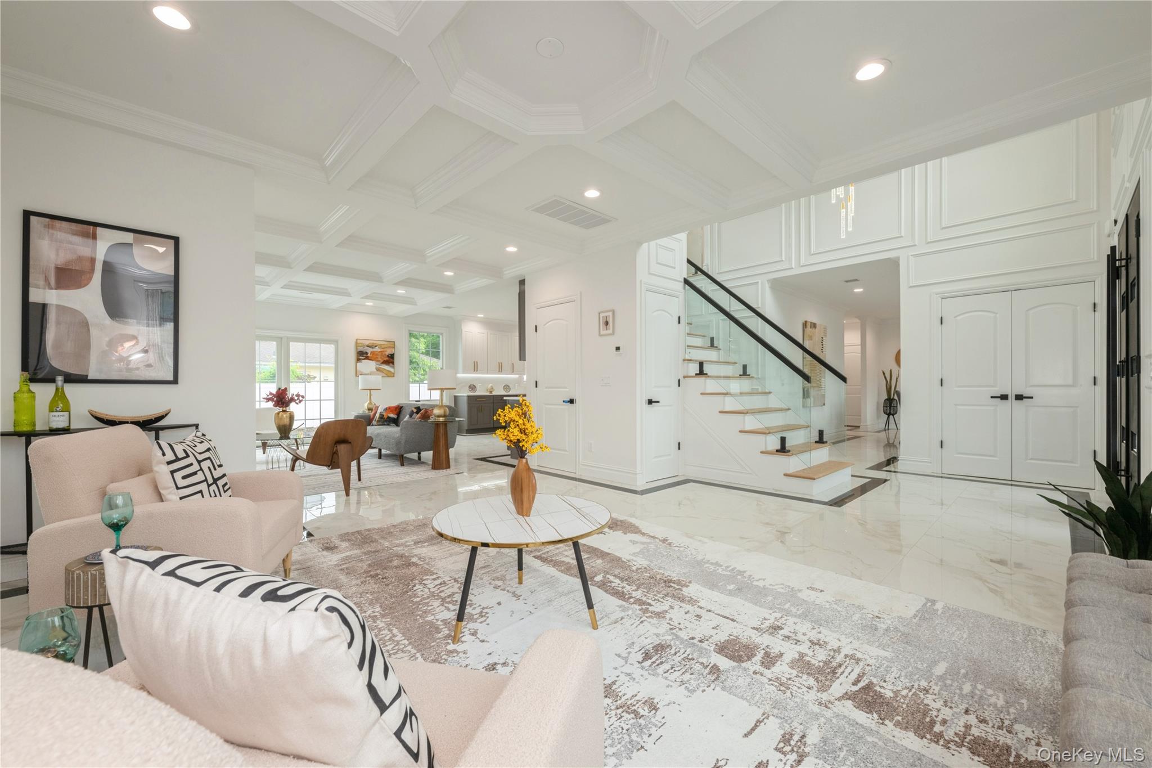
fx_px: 448
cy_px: 384
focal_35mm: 14
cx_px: 576
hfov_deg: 104.3
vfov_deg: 81.2
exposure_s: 1/25
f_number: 11
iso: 400
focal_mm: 14
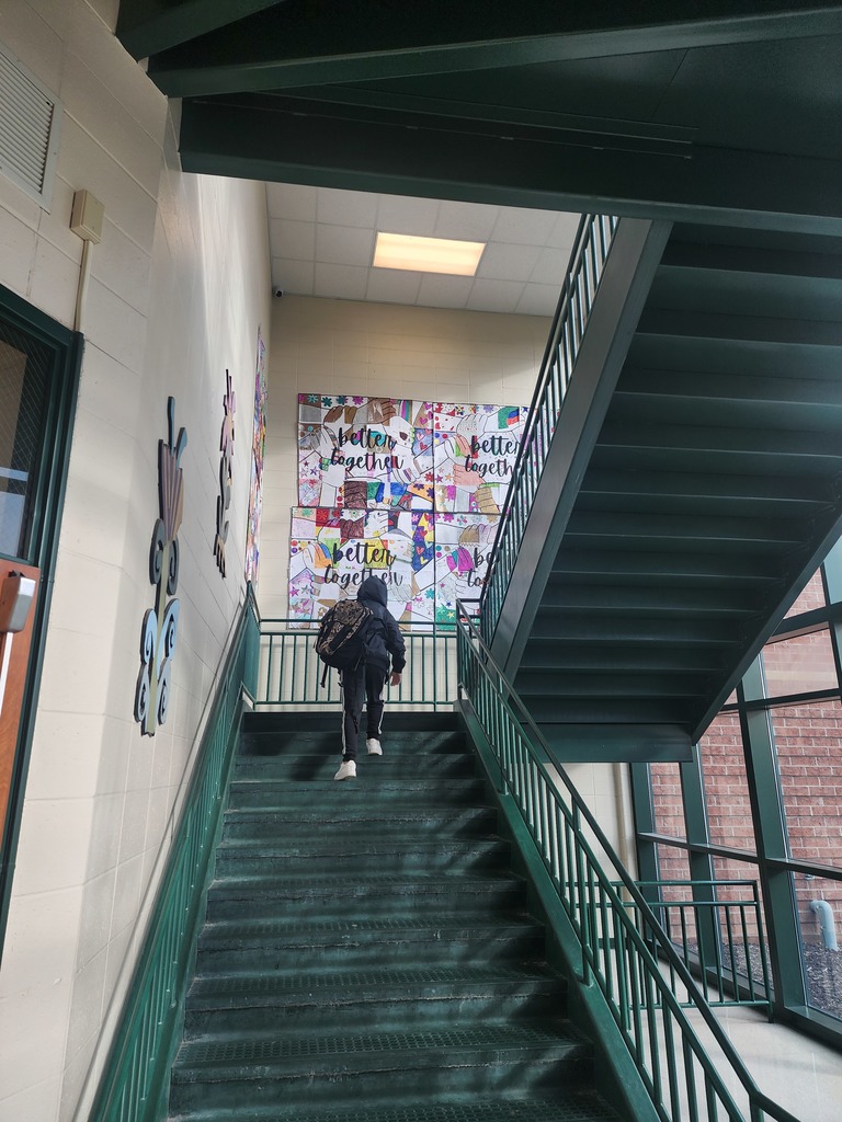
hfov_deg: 58.9
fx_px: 746
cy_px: 561
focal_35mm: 23
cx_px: 421
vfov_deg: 73.9
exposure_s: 1/180
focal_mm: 6.4
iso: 64
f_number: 1.8
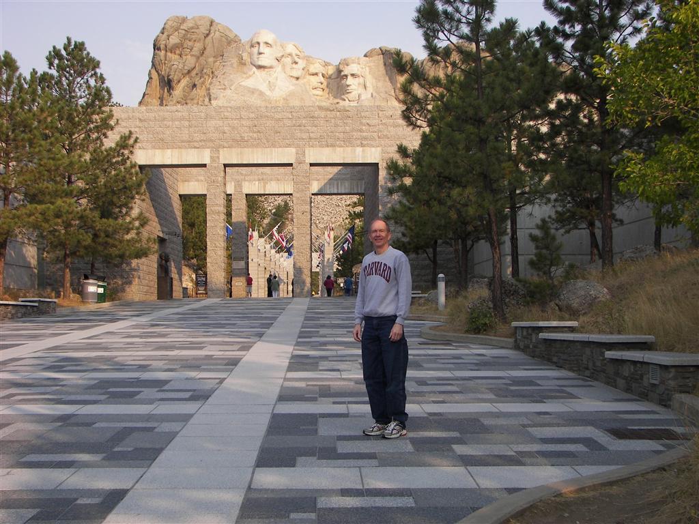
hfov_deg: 33.8
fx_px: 1151
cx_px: 350
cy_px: 262
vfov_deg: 25.7
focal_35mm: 57
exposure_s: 1/500
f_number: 2.8
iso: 64
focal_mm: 9.4
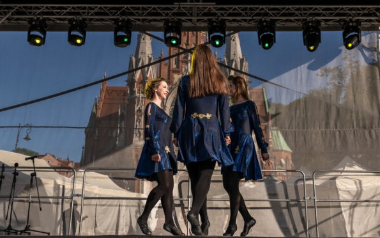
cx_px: 190
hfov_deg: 52.7
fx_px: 383
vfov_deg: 34.4
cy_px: 118
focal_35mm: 37
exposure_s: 1/800
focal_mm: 36
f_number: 5.6
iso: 125
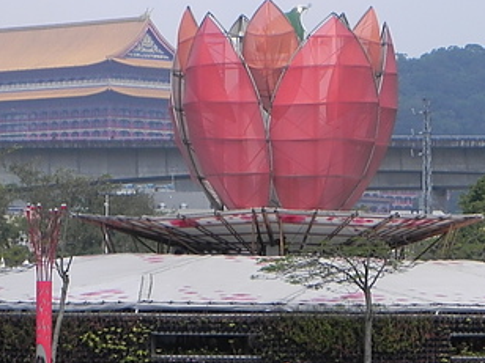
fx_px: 3194
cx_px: 219
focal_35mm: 228
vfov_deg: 6.5
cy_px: 148
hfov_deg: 8.7
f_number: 6.3
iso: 160
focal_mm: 20.8
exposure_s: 1/318
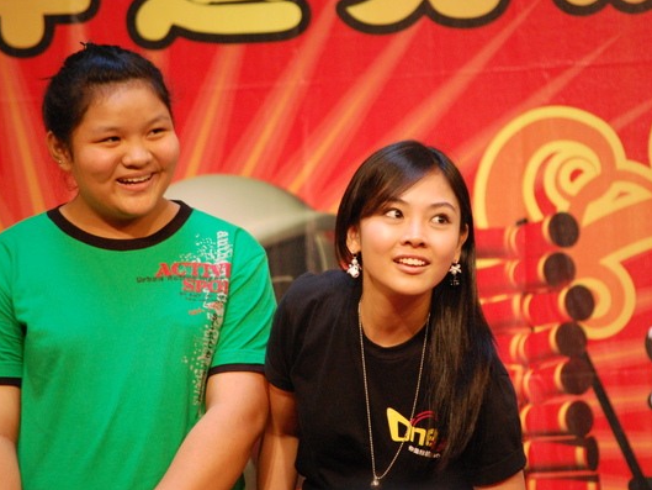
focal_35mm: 327
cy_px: 245
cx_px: 359
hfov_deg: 6.1
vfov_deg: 4.5
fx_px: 6161
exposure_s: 1/80
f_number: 5.6
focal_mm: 200
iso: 1600
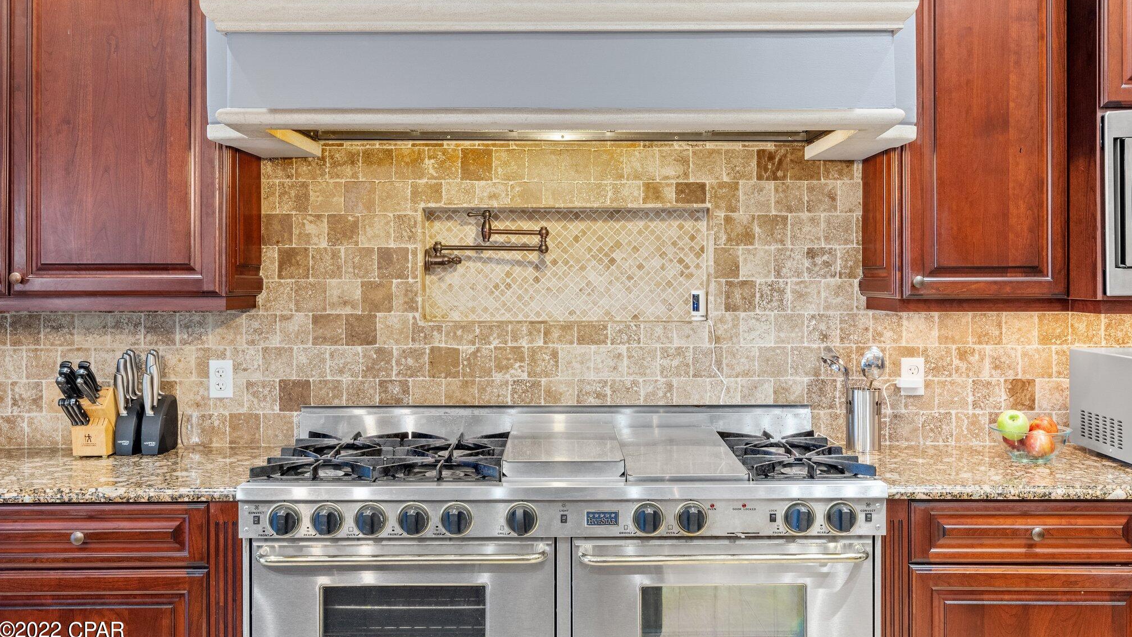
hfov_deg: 59.5
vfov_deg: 35.6
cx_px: 571
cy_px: 282
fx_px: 991
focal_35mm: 33
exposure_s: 1.6
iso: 500
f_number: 7.1
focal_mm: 21
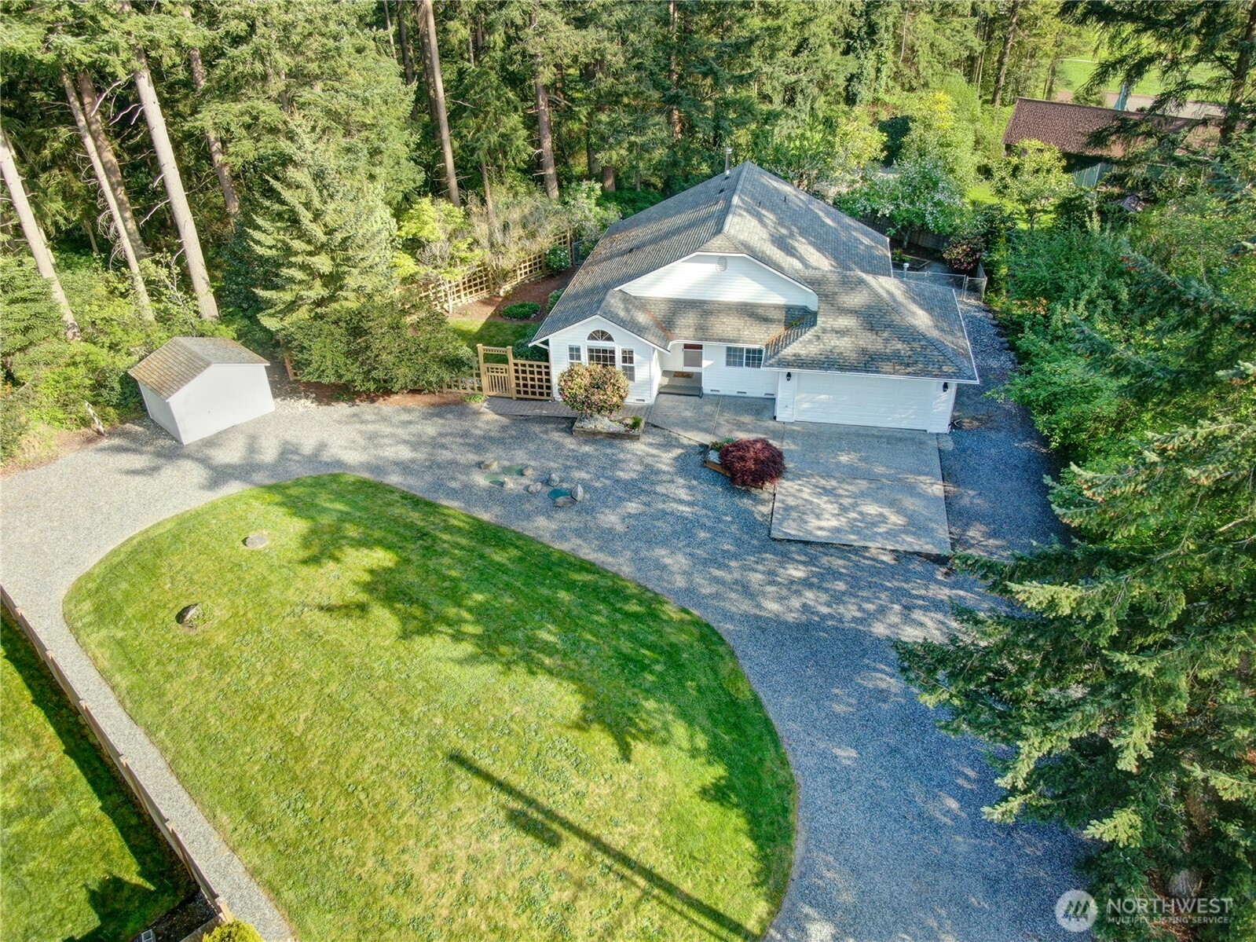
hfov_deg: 71.6
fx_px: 871
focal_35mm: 24
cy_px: 471
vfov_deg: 56.8
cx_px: 628
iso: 100
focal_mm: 4.4
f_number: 2.8
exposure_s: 1/100
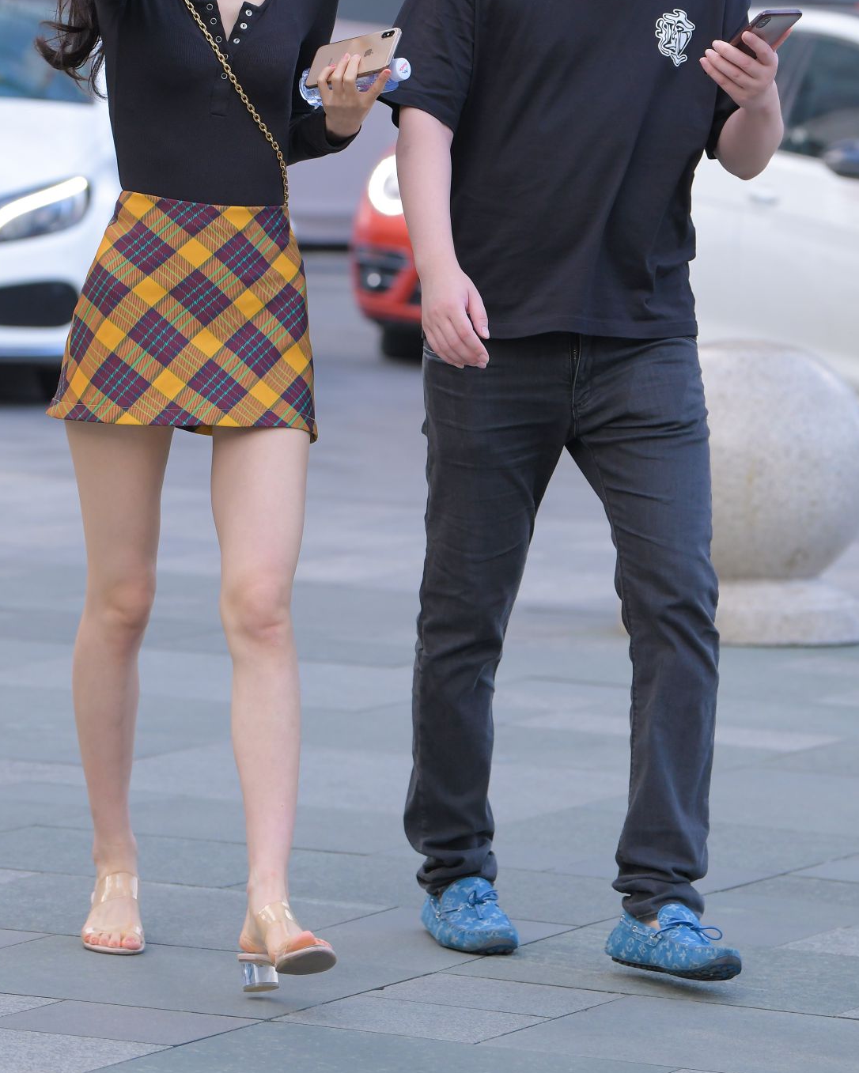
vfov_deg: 8.5
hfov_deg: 6.8
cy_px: 173
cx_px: 268
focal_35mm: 226
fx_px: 7180
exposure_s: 1/800
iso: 500
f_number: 4
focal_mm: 120
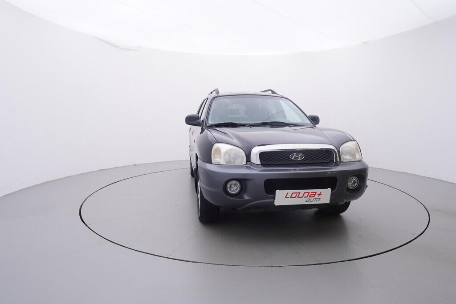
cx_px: 228
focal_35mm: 22
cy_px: 152
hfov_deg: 77.3
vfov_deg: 56.2
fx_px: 285
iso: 200
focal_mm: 15
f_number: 5
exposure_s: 1/80
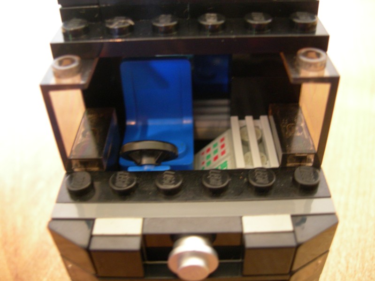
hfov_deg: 49.0
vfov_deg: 37.7
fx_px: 412
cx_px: 188
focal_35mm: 38
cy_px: 140
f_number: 2.8
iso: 200
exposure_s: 1/1.3
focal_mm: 7.8
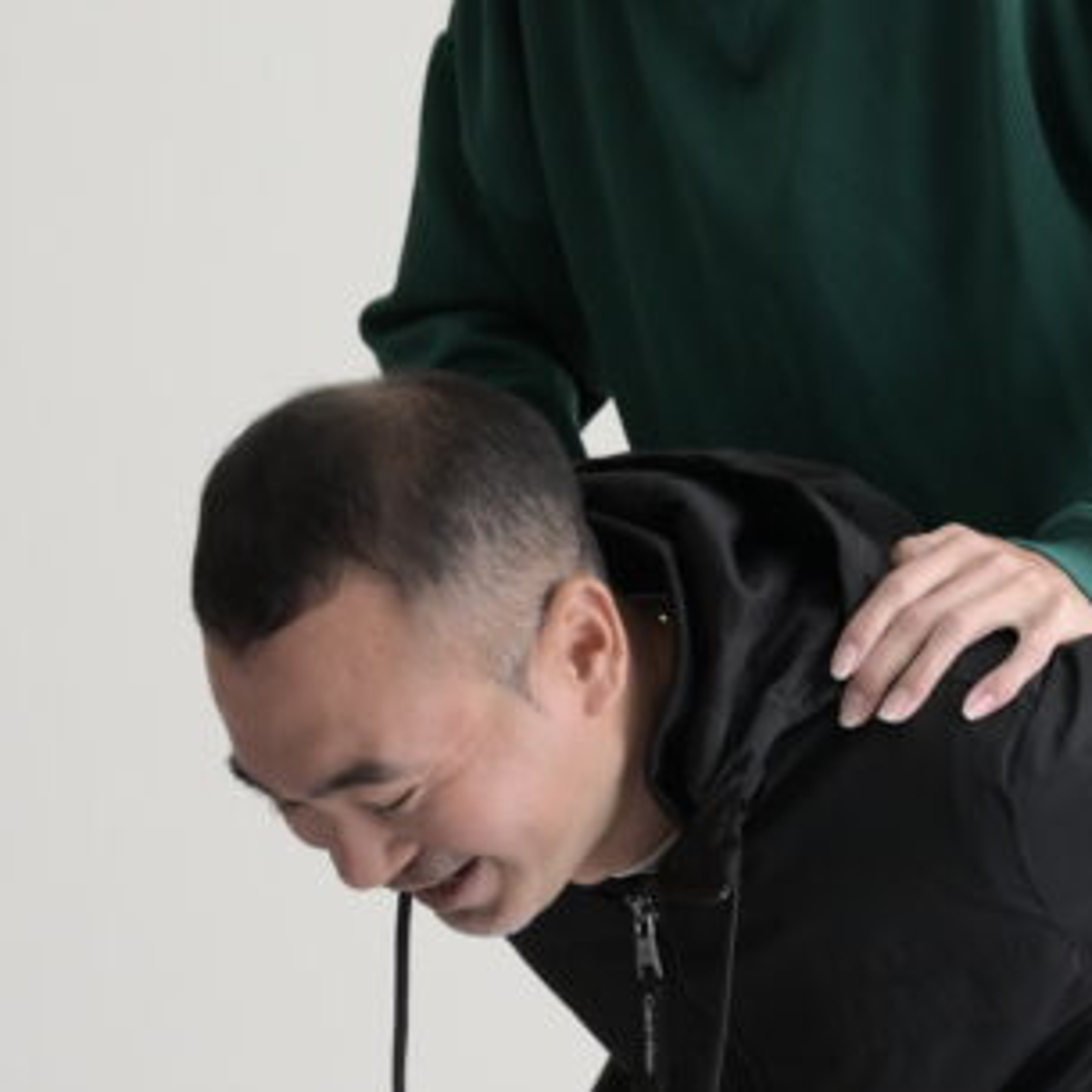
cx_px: 974
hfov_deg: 10.4
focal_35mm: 167
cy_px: 770
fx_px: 5960
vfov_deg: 10.5
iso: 400
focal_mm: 50
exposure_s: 1/125
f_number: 6.3
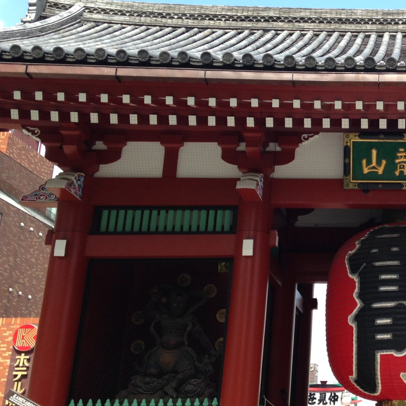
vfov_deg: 28.6
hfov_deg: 27.0
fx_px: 796
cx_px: 409
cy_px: 200
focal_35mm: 60
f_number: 2.4
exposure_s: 1/577
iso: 50
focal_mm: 4.12
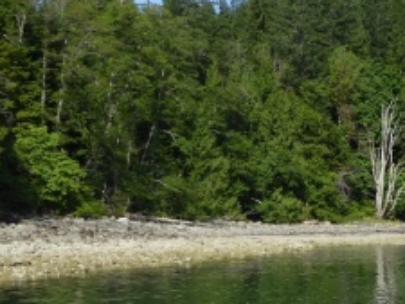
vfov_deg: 16.3
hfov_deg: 20.9
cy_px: 297
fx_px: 1042
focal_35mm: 89
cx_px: 450
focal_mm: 4.3
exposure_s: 1/800
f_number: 3.3
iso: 100
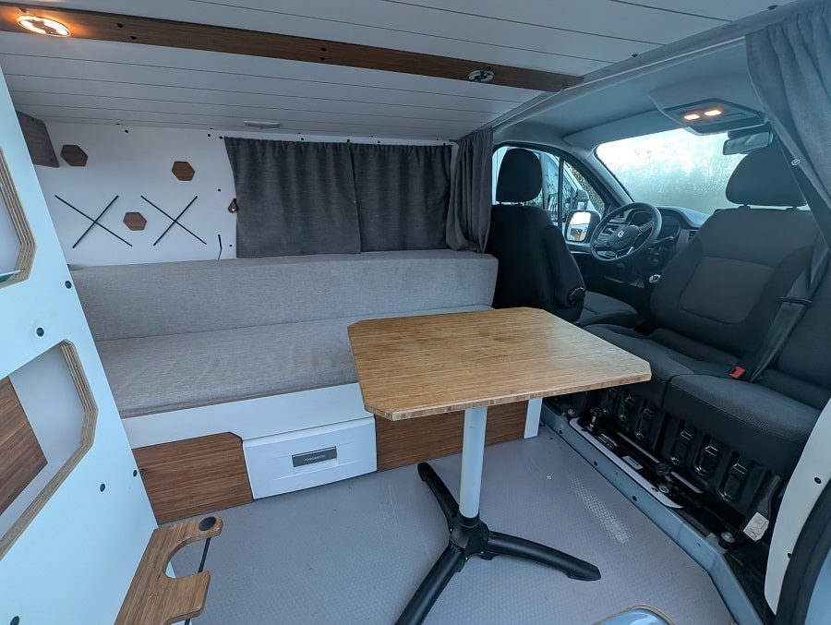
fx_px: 312
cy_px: 312
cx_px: 416
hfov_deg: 106.1
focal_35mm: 13
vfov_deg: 90.0
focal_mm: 1.95
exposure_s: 1/23.8
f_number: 2.2
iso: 59
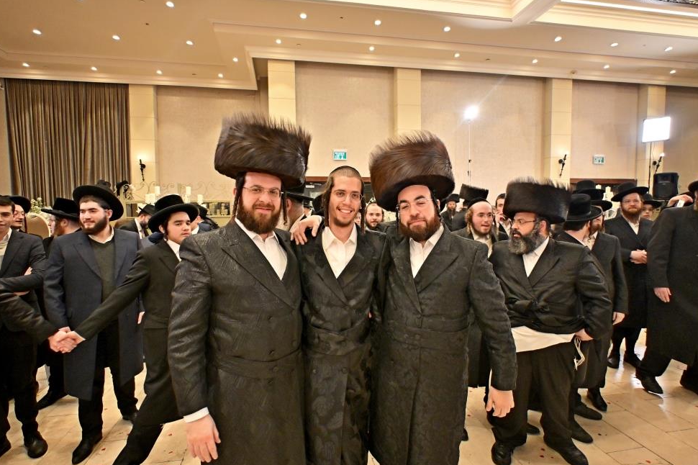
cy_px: 232
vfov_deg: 64.5
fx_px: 368
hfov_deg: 86.9
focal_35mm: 19
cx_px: 348
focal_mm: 12
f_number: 3.5
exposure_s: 1/200
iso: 800
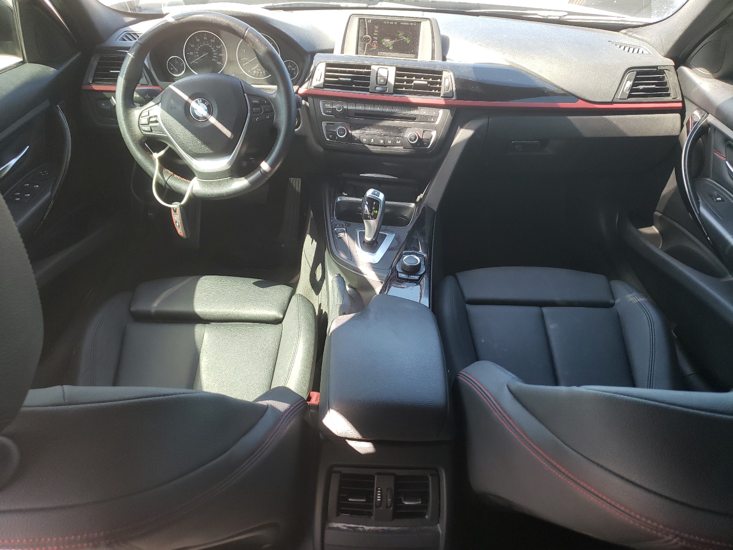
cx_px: 366
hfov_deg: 67.3
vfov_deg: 53.1
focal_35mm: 26
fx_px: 551
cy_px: 275
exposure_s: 1/120
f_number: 1.5
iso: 69
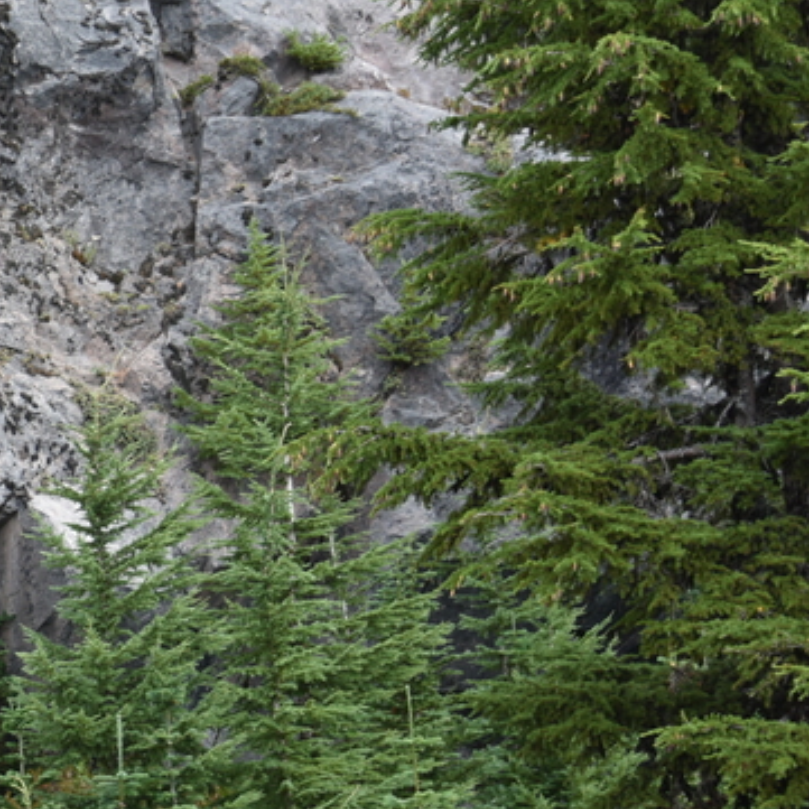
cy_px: 320
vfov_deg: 8.5
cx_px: -518
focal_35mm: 205
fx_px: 5420
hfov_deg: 8.3
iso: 100
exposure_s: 1/160
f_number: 5.6
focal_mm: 68
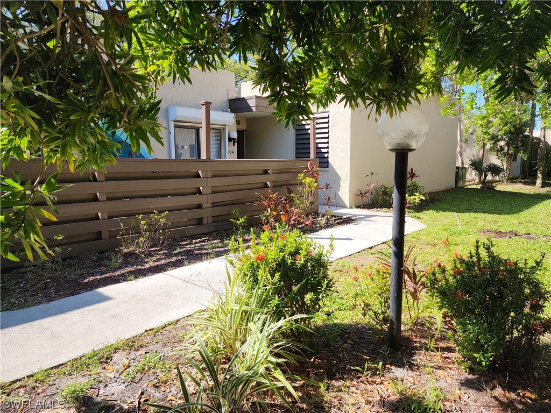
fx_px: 366
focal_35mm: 23
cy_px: 206
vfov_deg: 58.9
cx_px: 276
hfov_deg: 73.9
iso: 12
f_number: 1.8
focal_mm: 6.4
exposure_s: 1/444
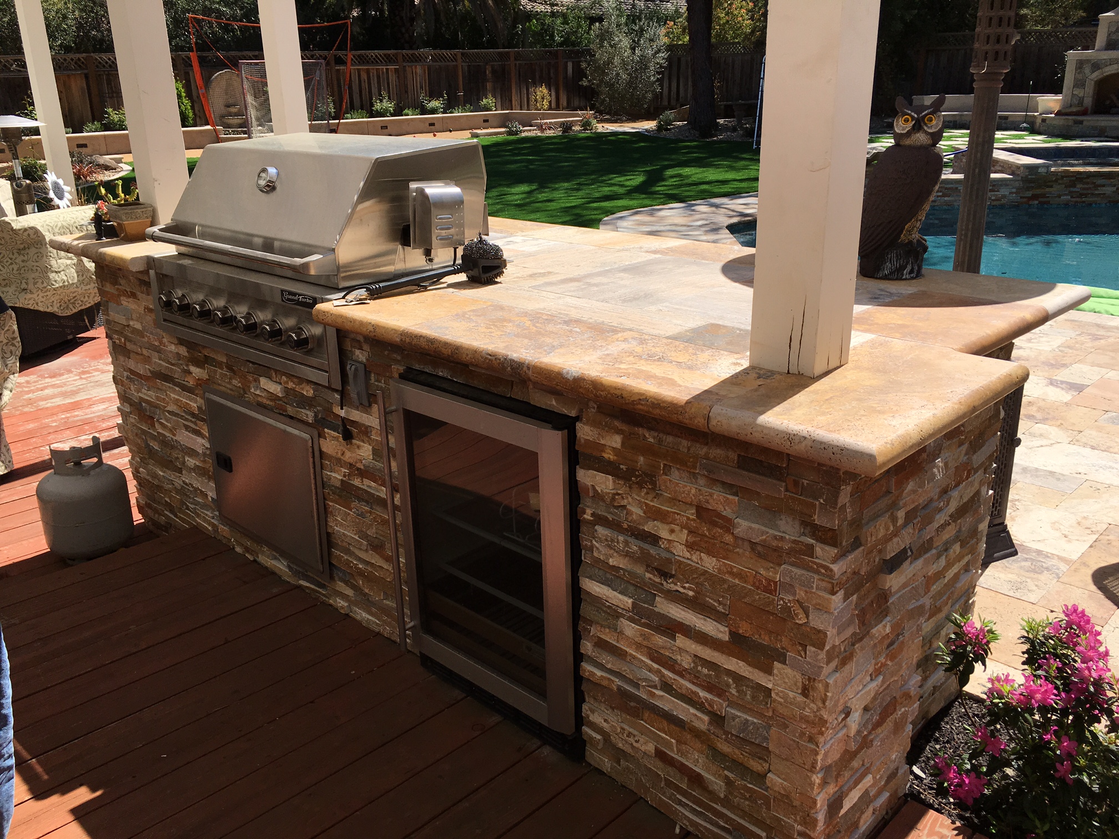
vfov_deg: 48.2
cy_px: 420
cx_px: 560
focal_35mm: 29
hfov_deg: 61.7
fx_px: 937
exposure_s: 1/1637
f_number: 2.2
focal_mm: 4.15
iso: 25
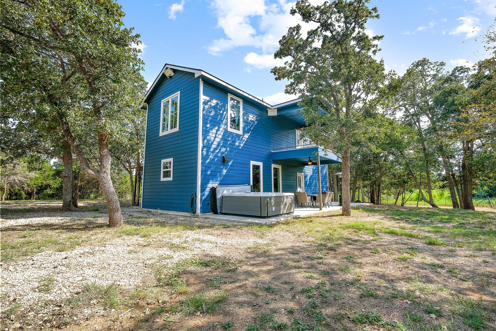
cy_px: 166
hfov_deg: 100.4
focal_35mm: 15
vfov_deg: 77.3
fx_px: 207
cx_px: 248
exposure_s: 1/60
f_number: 8
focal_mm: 10
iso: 80
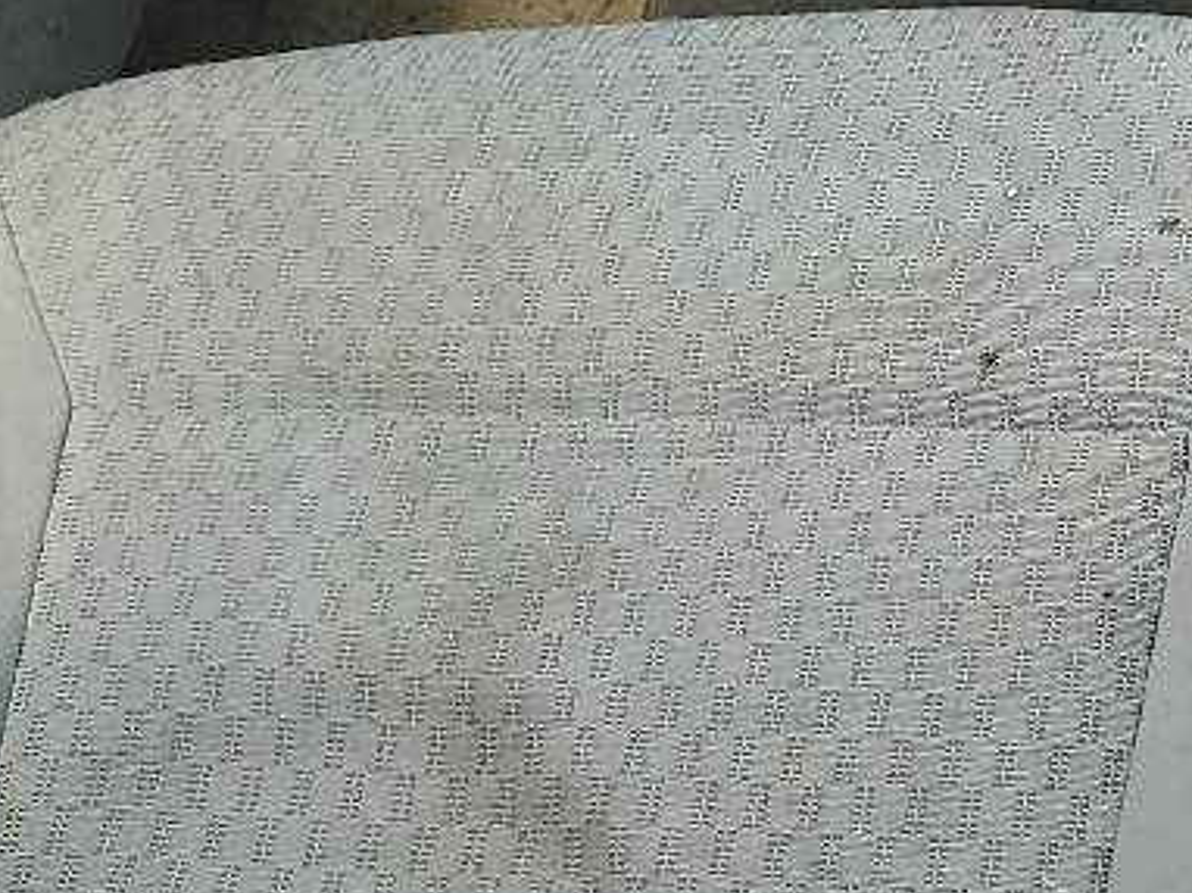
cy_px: -384
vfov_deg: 12.9
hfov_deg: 16.6
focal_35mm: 109
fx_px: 3751
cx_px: 1719
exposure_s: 1/400
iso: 50
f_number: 1.5
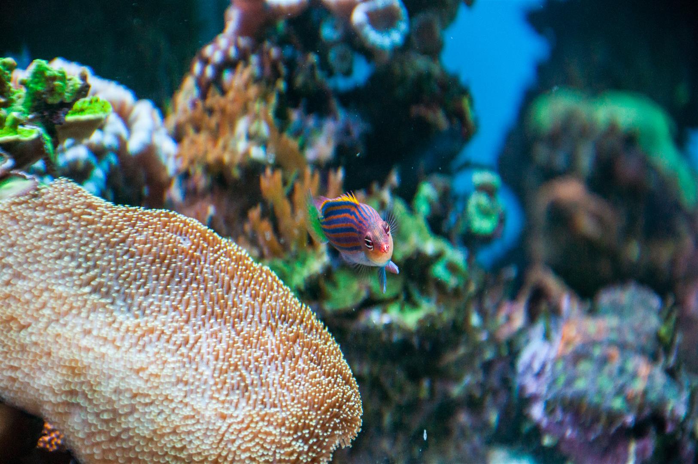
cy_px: 232
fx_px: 3050
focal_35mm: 158
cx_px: 349
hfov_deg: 13.1
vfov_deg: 8.7
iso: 320
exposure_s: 1/100
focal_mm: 105
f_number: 5.6
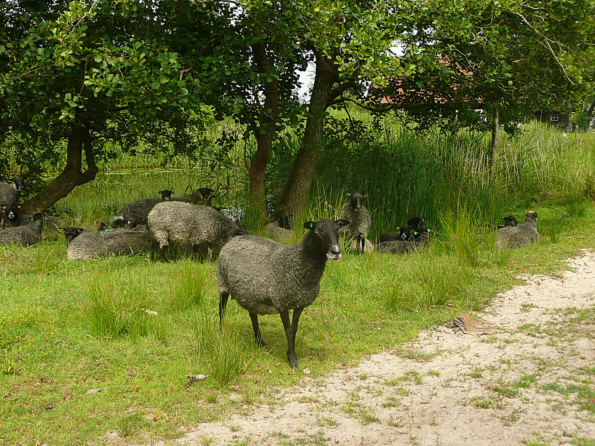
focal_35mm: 45
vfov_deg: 32.2
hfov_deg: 42.1
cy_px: 223
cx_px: 298
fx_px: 773
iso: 100
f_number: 4.1
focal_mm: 7.3
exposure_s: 1/320
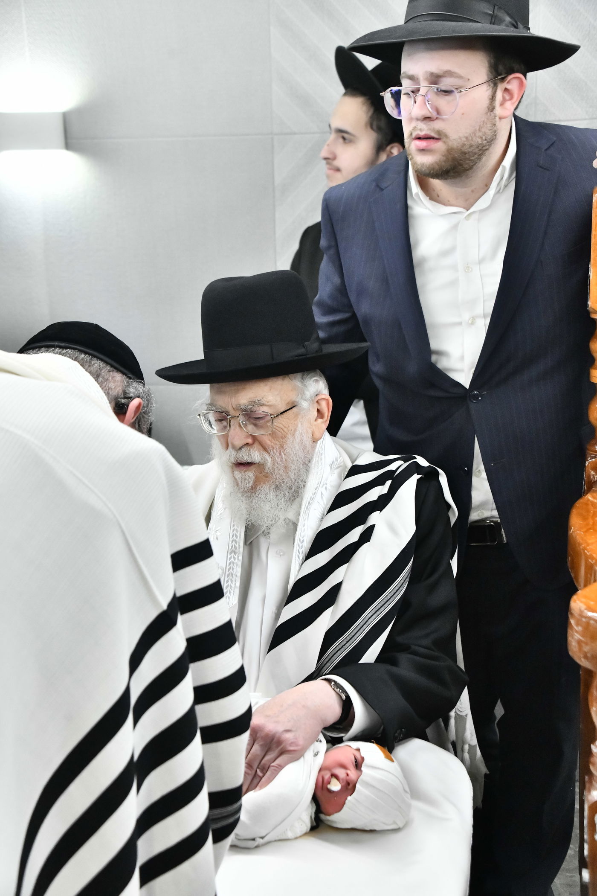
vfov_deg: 41.1
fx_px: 1194
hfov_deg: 28.1
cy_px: 448
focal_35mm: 48
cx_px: 298
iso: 5000
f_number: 5.6
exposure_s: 1/125
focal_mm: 48
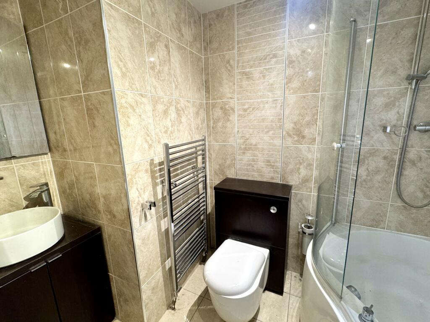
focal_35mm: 14
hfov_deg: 102.1
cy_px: 161
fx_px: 174
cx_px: 215
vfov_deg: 85.6
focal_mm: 2.22
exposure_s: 1/50
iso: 250
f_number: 2.2
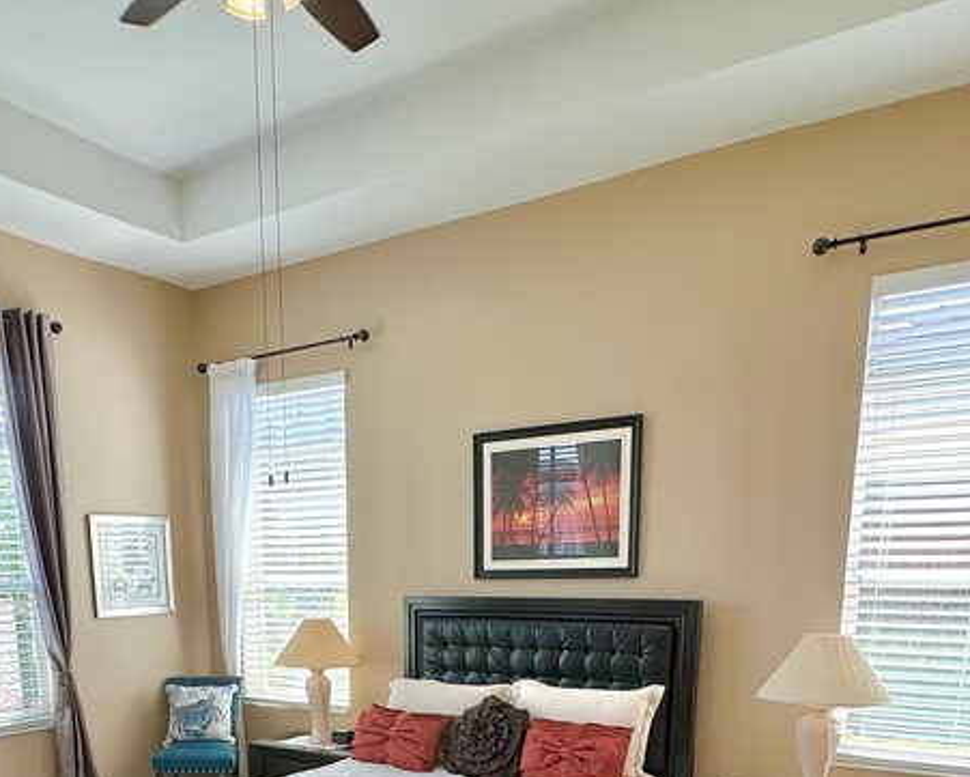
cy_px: 755
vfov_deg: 41.7
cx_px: 389
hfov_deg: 56.7
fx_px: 890
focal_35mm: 31
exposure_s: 1/155
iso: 40
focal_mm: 2.22
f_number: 2.2
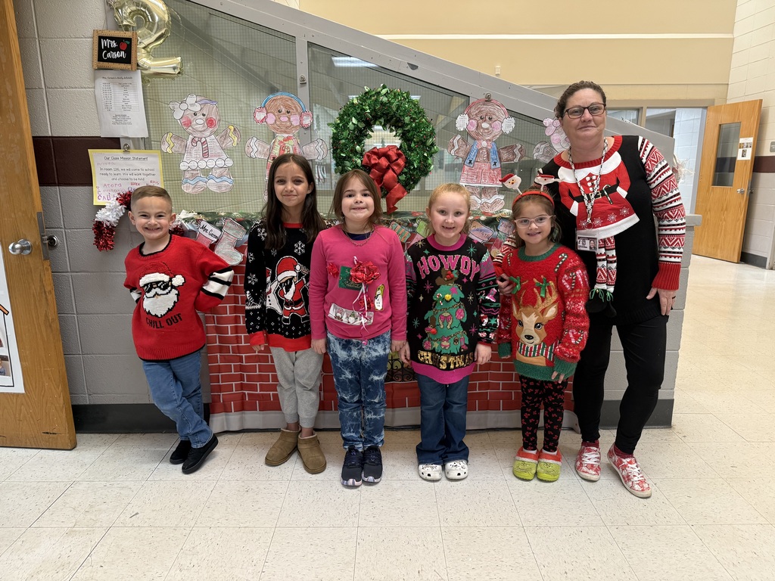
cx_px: 388
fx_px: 537
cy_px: 290
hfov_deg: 71.6
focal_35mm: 24
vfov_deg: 56.8
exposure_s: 1/60
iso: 200
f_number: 1.78
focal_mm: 6.76
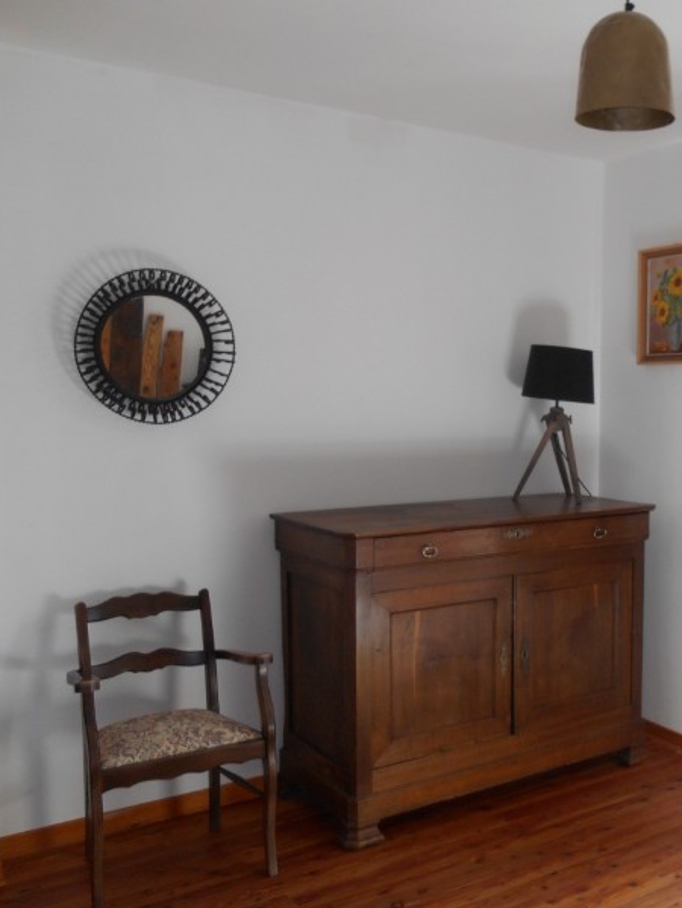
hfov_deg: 36.6
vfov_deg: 50.1
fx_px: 971
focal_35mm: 37
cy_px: 465
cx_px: 595
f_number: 3.4
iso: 110
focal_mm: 4.7
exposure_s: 1/30
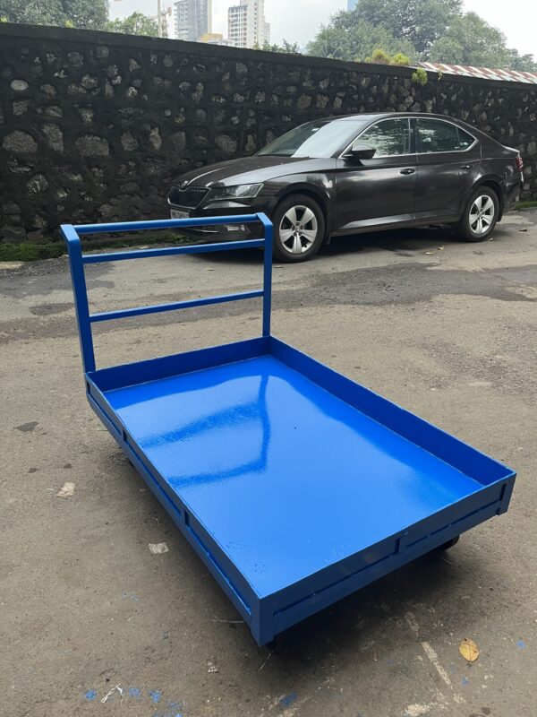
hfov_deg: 53.1
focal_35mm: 26
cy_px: 358
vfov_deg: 67.3
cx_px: 268
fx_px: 538
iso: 125
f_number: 1.6
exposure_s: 1/97
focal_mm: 5.1
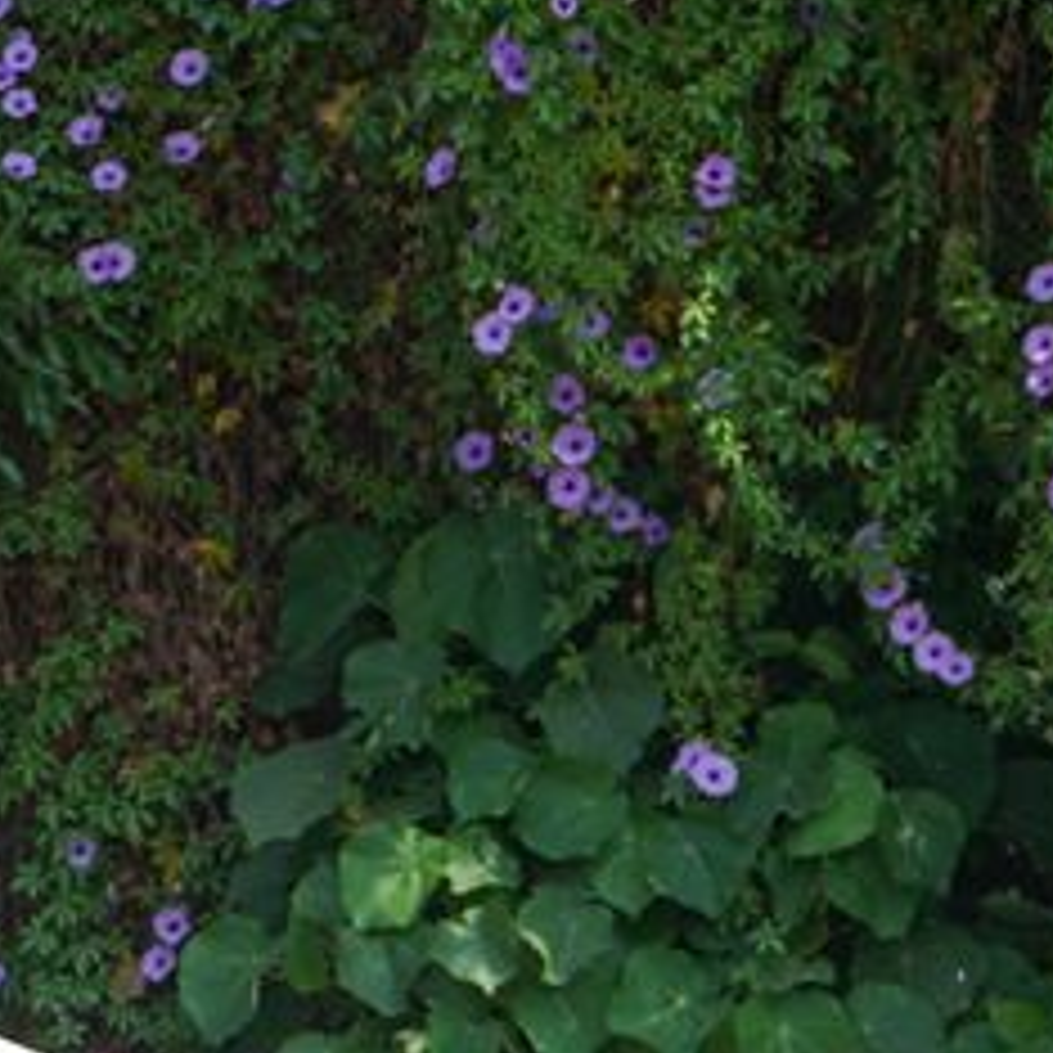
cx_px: -828
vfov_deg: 7.6
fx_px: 7812
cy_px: 1514
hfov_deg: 7.5
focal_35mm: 227
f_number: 8
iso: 100
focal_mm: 61
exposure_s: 1/200
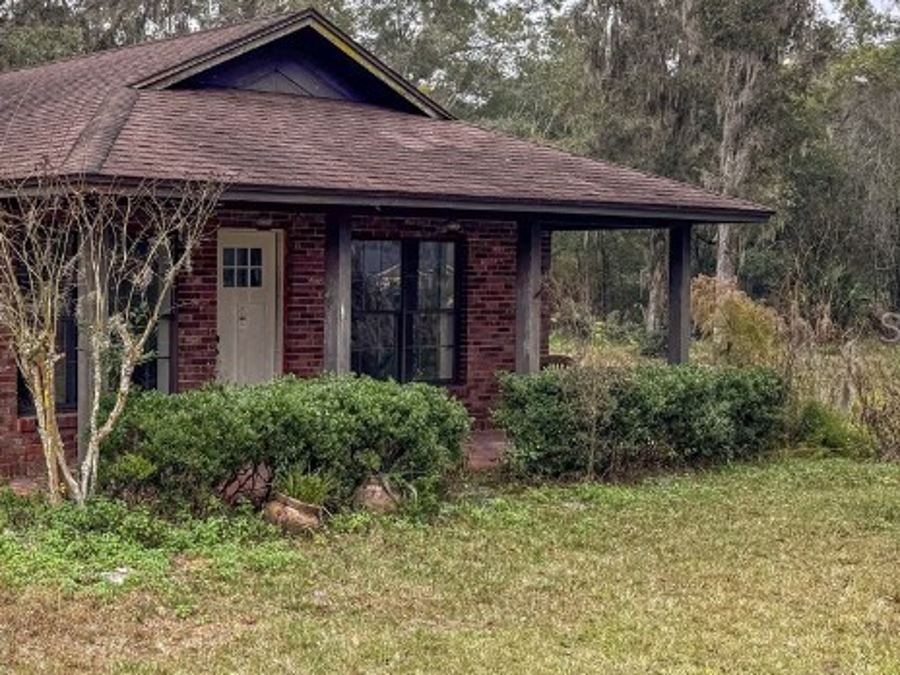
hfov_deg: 34.0
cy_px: 326
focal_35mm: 53
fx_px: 1378
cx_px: 70
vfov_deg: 27.5
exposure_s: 1/500
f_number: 1.8
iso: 80
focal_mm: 6.76
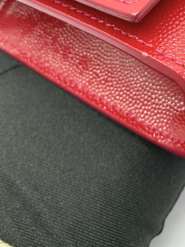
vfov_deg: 29.9
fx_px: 420
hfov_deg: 23.5
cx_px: 194
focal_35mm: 59
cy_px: -13
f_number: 1.8
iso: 100
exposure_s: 1/108
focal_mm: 4.25
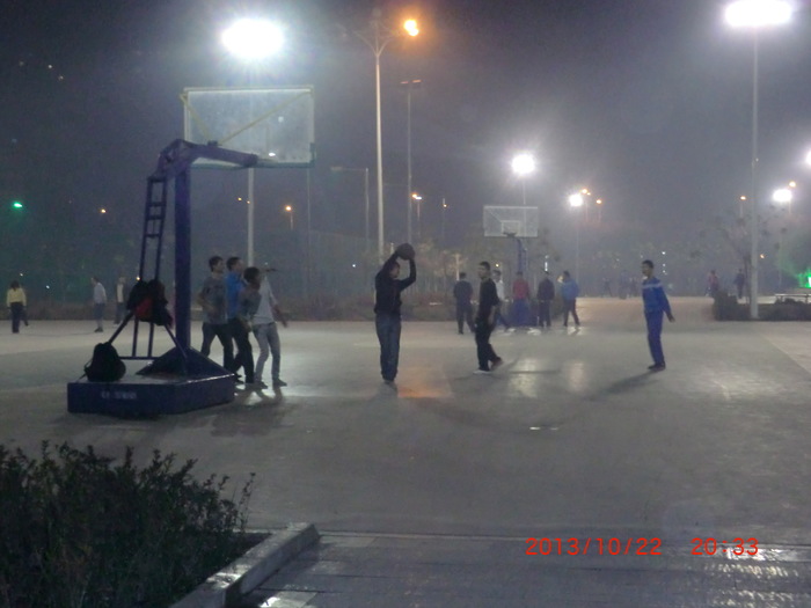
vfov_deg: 26.6
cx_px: 406
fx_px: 1289
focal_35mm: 55
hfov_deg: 34.9
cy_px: 304
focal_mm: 9.8
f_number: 4.2
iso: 640
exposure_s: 1/40
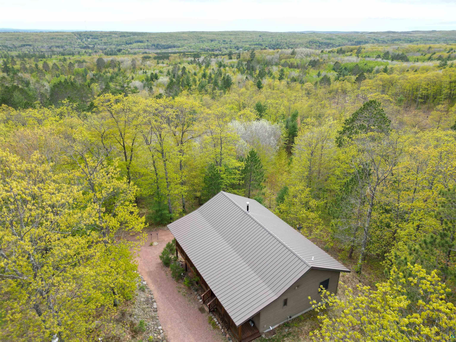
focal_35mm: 24
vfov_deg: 56.8
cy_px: 171
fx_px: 316
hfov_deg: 71.6
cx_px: 228
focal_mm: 6.72
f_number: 1.7
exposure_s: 1/800
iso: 110
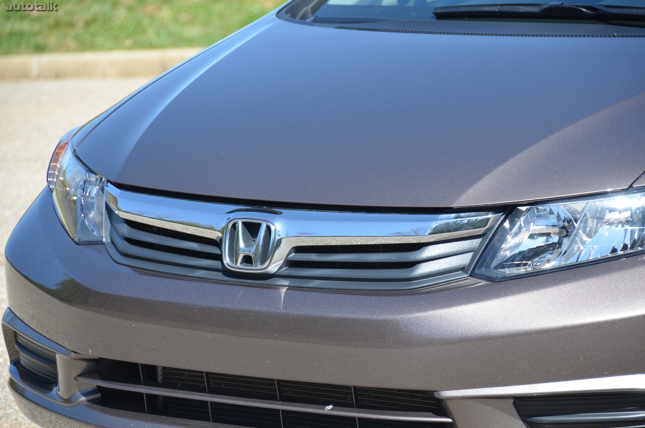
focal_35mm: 202
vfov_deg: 6.8
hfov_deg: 10.2
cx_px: 322
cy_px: 214
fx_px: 3621
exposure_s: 1/1000
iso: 500
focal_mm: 135
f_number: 5.6
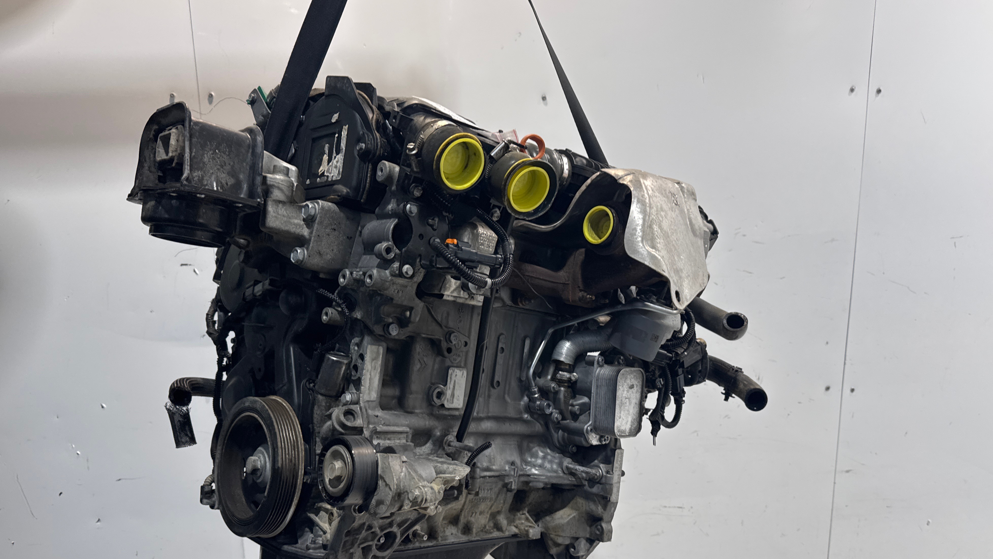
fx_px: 711
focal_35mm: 27
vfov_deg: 42.6
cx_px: 504
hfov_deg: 69.9
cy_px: 340
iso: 80
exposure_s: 1/100
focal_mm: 6.76
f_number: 1.78
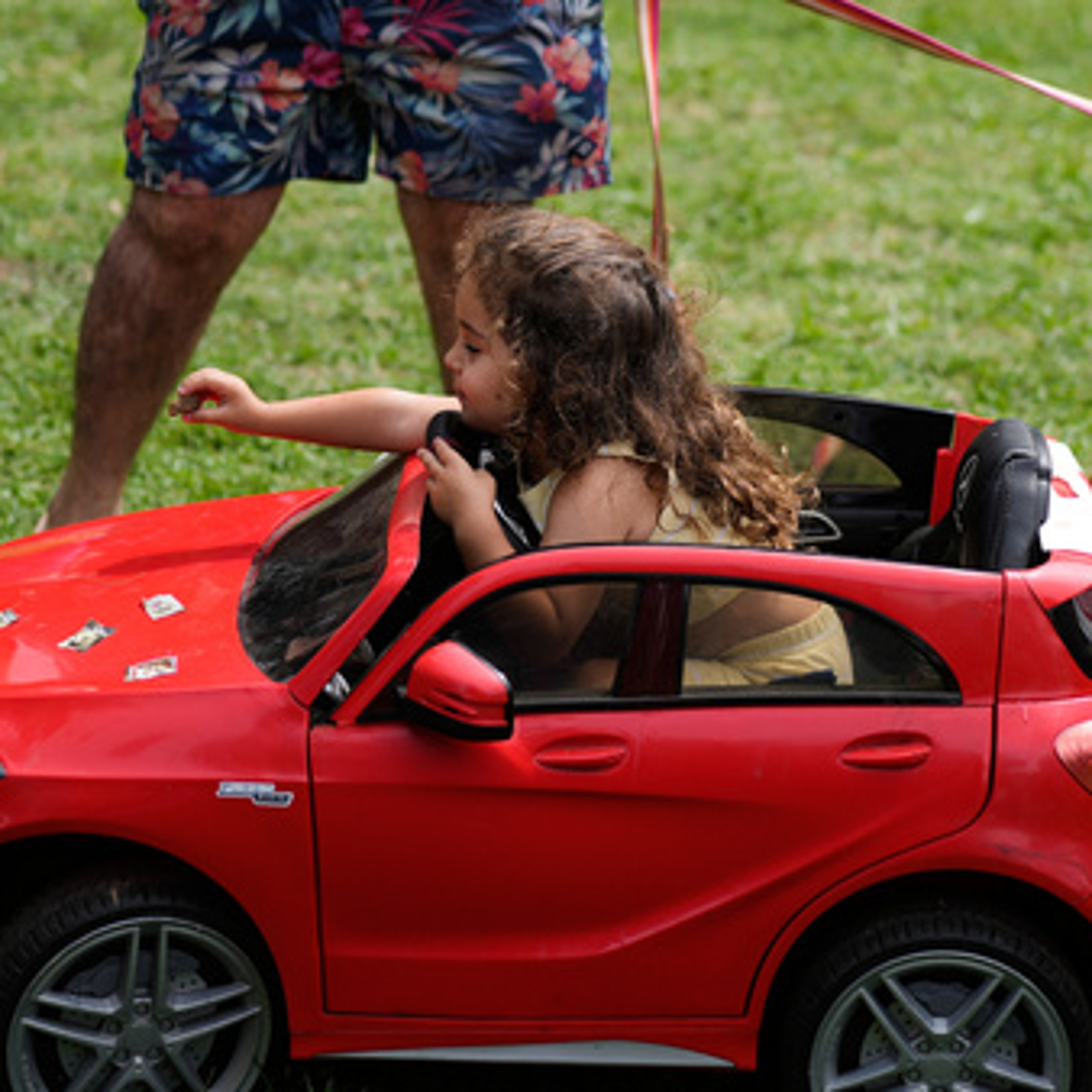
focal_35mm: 90
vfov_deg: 19.1
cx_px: 740
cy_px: 225
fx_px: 3212
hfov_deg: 19.2
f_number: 1.4
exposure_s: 1/5000
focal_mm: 35
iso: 100
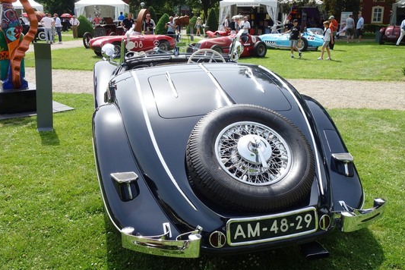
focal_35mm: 36
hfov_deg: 53.1
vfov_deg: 36.9
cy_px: 121
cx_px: 210
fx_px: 405
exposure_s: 1/400
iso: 125
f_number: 5.6
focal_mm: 12.03
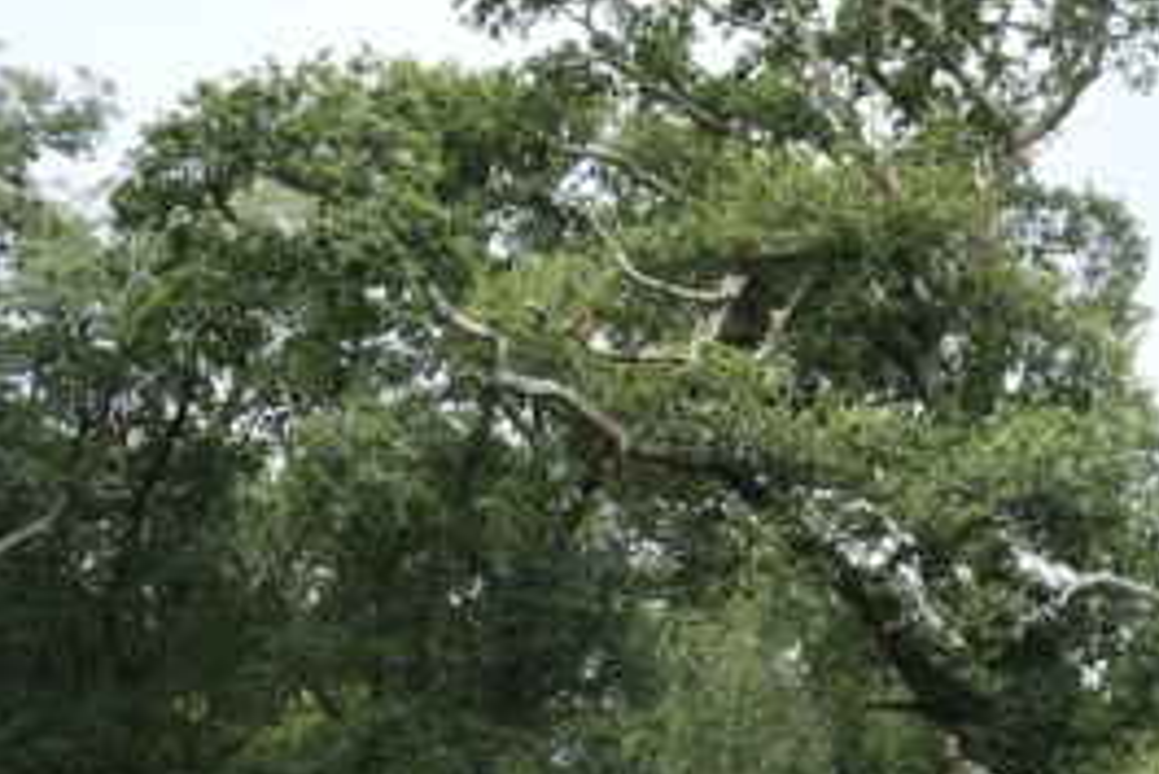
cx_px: 1233
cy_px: 866
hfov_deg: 21.2
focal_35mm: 92
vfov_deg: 14.5
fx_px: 2963
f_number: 5.6
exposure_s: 1/550
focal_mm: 23.3
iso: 320
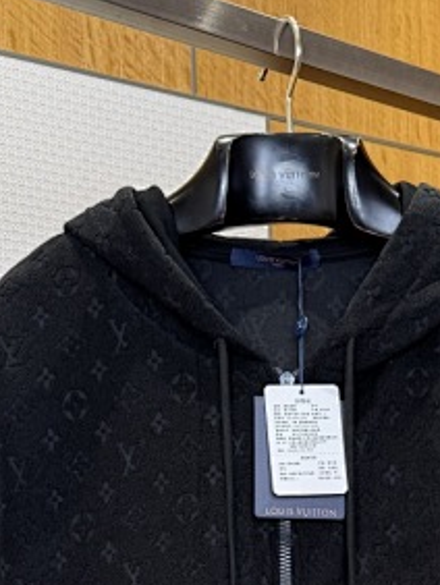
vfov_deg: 25.9
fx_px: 1151
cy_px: 680
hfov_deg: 21.3
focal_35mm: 68
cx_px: 369
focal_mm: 6.76
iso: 80
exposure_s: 1/100
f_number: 1.78
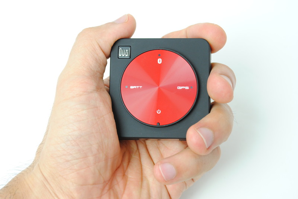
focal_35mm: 66
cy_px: 100
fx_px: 547
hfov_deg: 30.5
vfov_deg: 20.7
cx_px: 149
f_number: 7.1
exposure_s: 1/25
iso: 400
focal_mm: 44
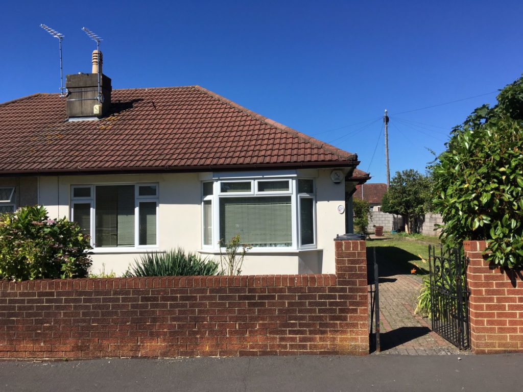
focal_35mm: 29
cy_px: 196
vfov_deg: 48.2
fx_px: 438
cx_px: 262
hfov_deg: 61.7
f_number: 2.2
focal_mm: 4.15
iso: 25
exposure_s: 1/2137
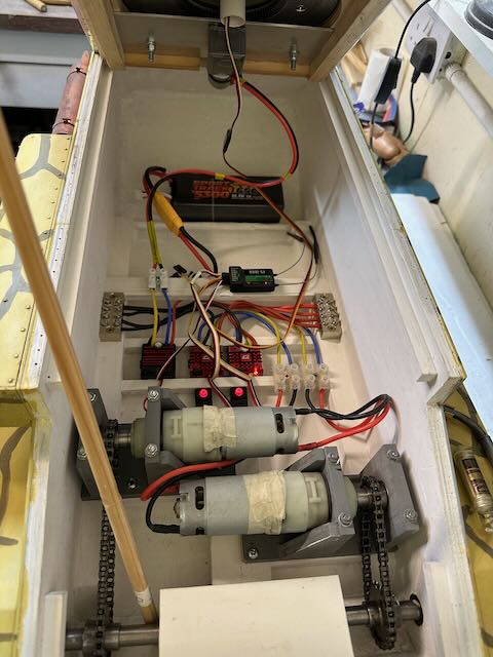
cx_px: 246
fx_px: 456
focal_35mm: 24
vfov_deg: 71.6
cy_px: 328
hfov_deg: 56.8
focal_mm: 6.86
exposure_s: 1/50
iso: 200
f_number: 1.78
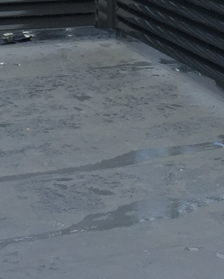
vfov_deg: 14.0
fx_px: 1052
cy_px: -164
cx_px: 110
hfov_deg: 12.2
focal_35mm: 127
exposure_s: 1/1236
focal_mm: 4.15
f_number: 2.2
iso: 32
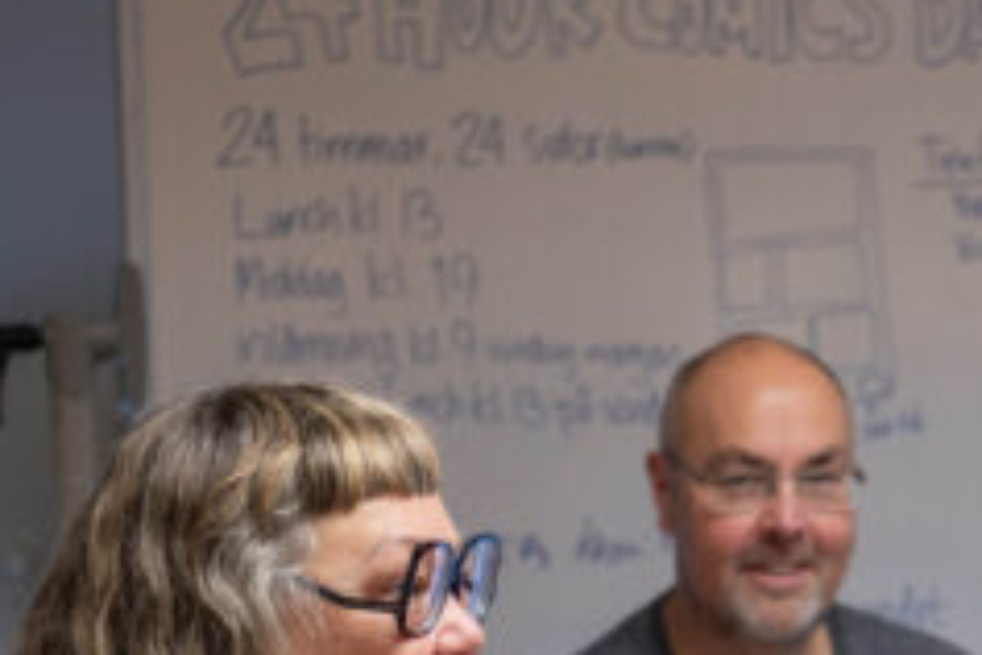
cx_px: 1073
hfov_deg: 12.8
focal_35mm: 158
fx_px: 4310
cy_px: 773
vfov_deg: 8.6
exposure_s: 1/125
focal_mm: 52
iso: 1000
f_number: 2.8
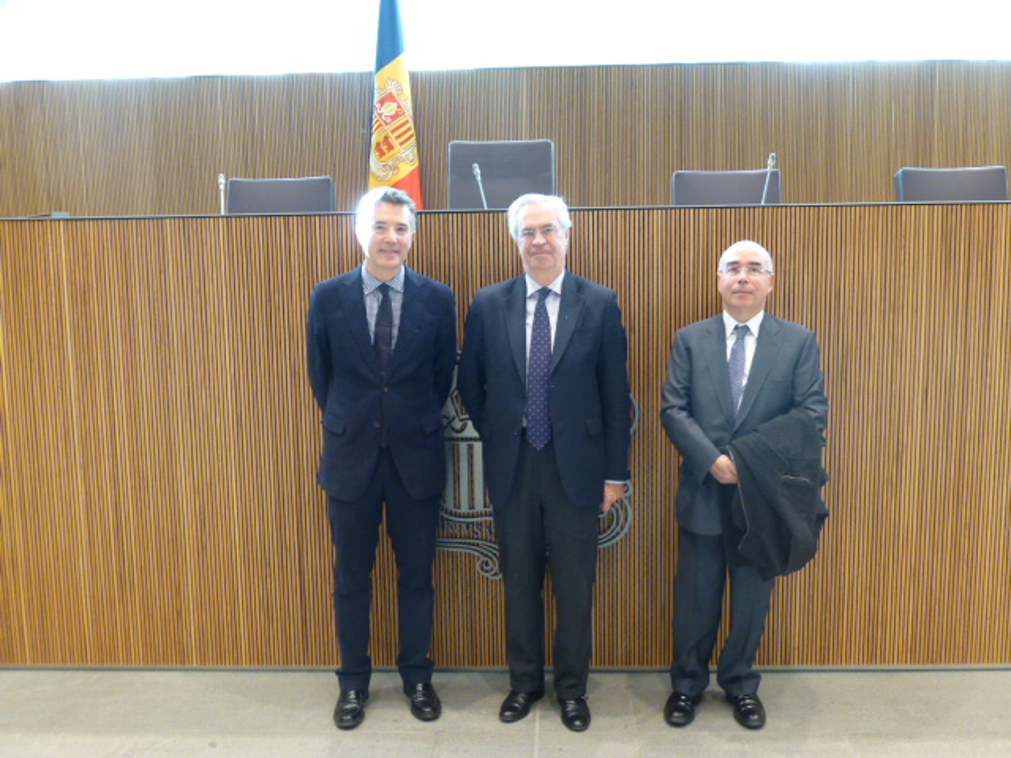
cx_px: 506
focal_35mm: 34
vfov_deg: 41.8
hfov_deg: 54.0
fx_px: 993
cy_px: 379
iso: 400
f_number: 3.7
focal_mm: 6.1
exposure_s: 1/10
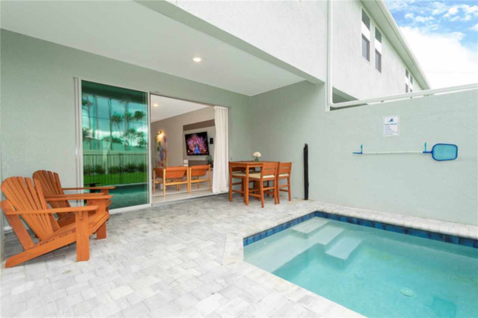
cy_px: 159
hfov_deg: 93.3
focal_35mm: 17
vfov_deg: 70.4
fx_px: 226
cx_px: 239
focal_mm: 17
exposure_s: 1/60
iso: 1000
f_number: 20
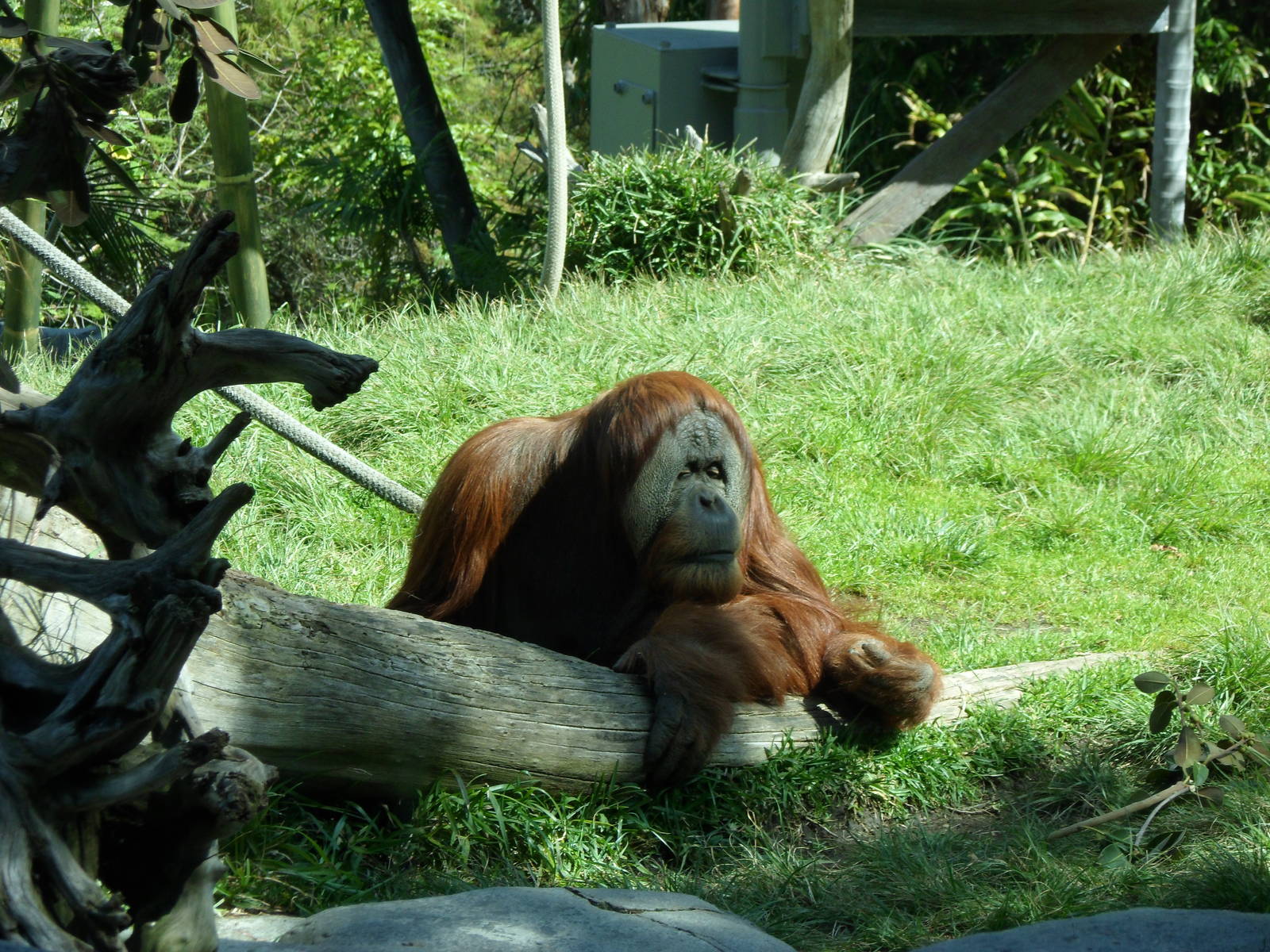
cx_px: 635
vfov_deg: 9.2
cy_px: 476
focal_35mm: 162
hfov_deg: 12.2
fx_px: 5943
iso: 80
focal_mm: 28.7
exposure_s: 1/90
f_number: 5.5
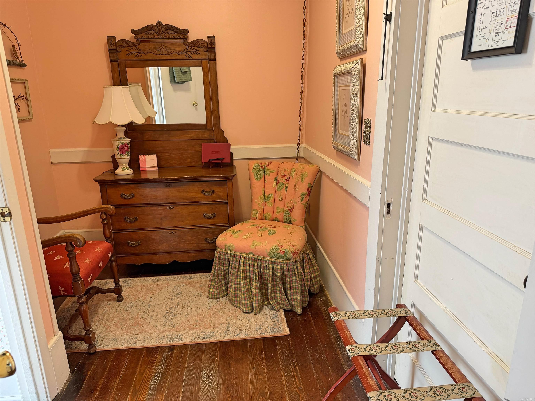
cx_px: 268
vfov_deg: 56.8
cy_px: 200
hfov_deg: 71.6
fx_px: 371
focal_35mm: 24
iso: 160
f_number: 1.78
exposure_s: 1/60
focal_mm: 6.76
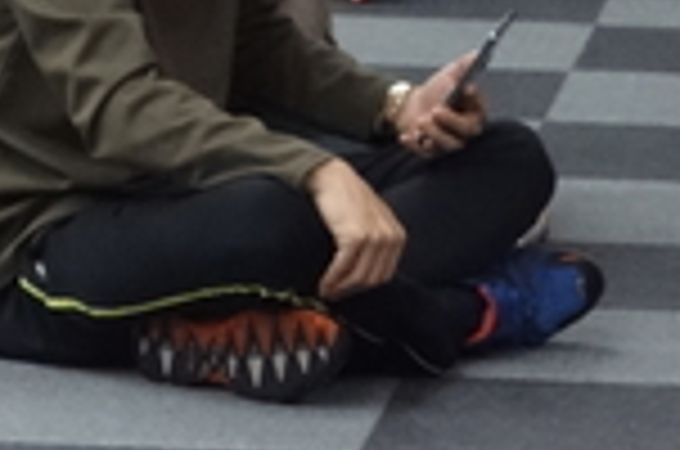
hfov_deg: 4.6
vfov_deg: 3.0
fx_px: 8501
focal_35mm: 451
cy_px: -299
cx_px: 522
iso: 2000
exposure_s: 1/100
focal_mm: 37.1
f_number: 4.9
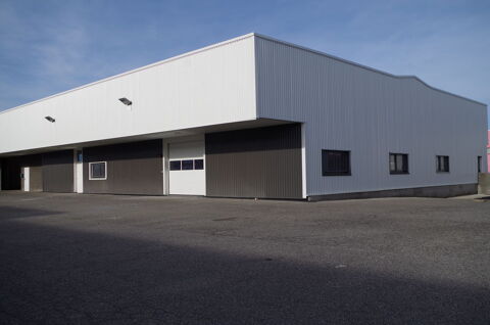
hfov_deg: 55.9
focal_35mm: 34
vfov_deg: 38.7
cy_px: 162
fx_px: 462
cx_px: 245
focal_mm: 23.13
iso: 100
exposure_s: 1/640
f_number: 5.6
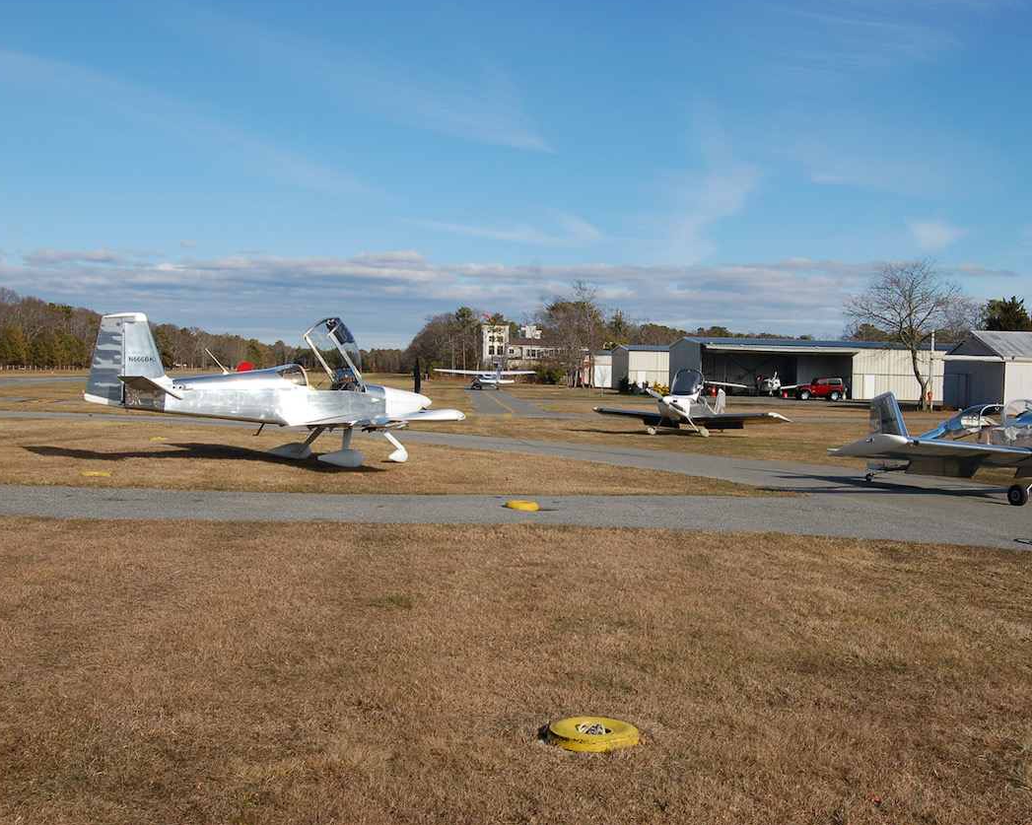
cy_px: 407
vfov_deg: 37.7
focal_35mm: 40
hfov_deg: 46.0
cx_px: 622
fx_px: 1208
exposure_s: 1/400
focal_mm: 23
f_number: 10
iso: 200
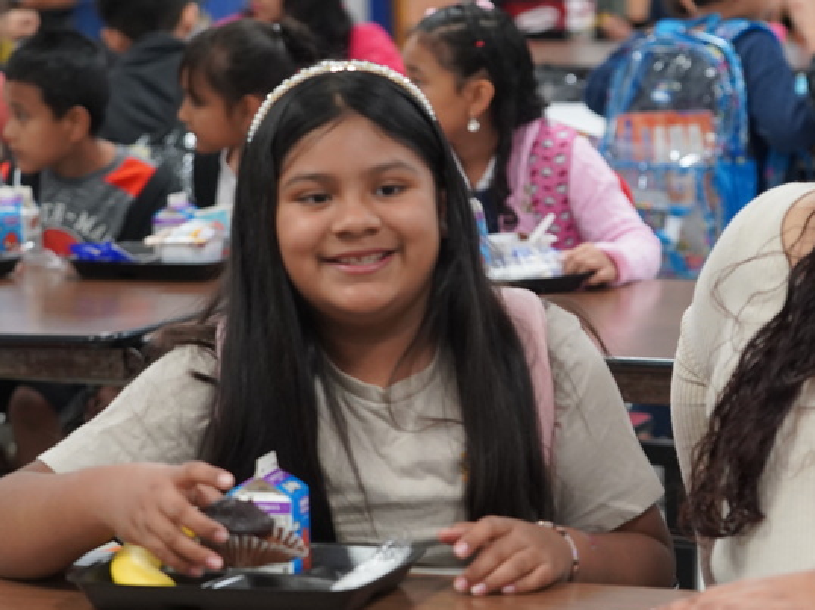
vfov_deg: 9.8
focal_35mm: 152
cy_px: 323
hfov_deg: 13.0
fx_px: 3577
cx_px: 594
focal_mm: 83
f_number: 4
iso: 4000
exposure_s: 1/160
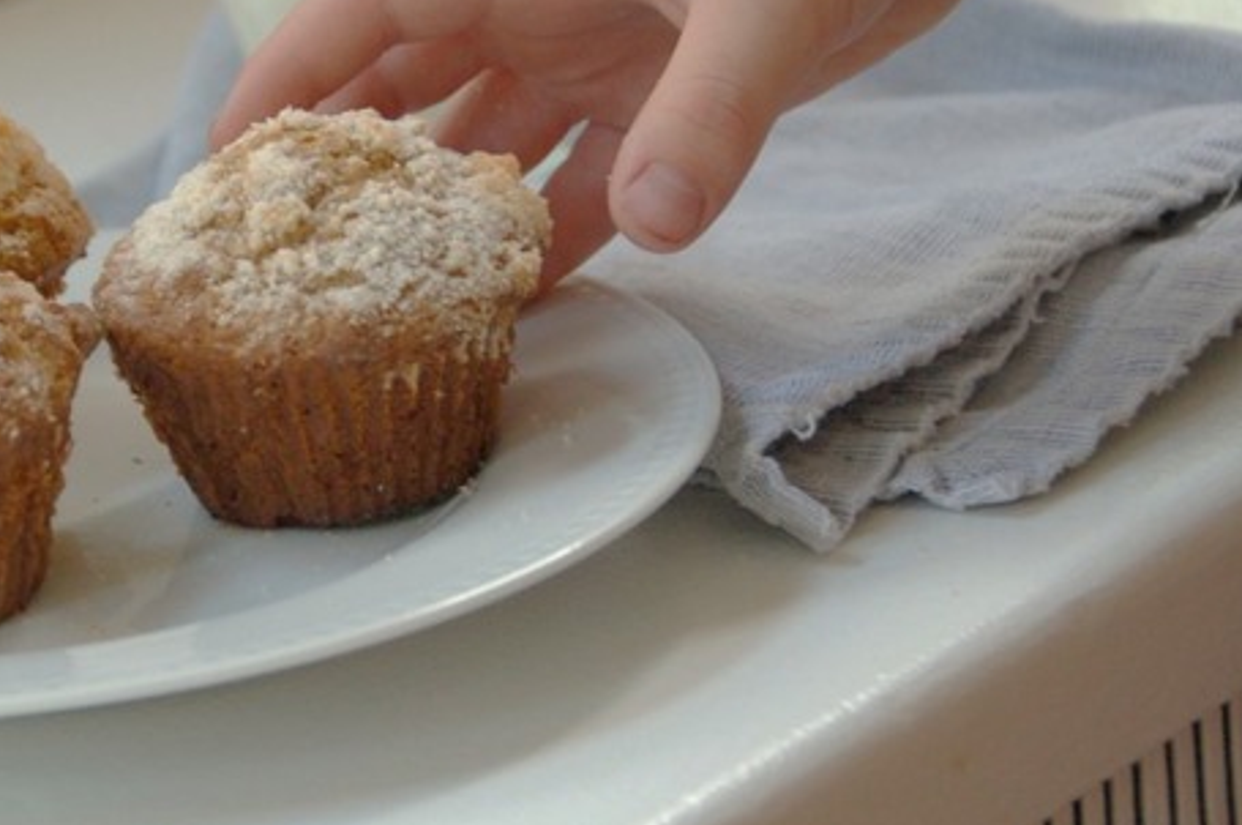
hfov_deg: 9.7
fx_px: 7269
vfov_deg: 6.5
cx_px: 191
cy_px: 284
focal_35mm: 211
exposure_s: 1/40
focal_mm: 82
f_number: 5.3
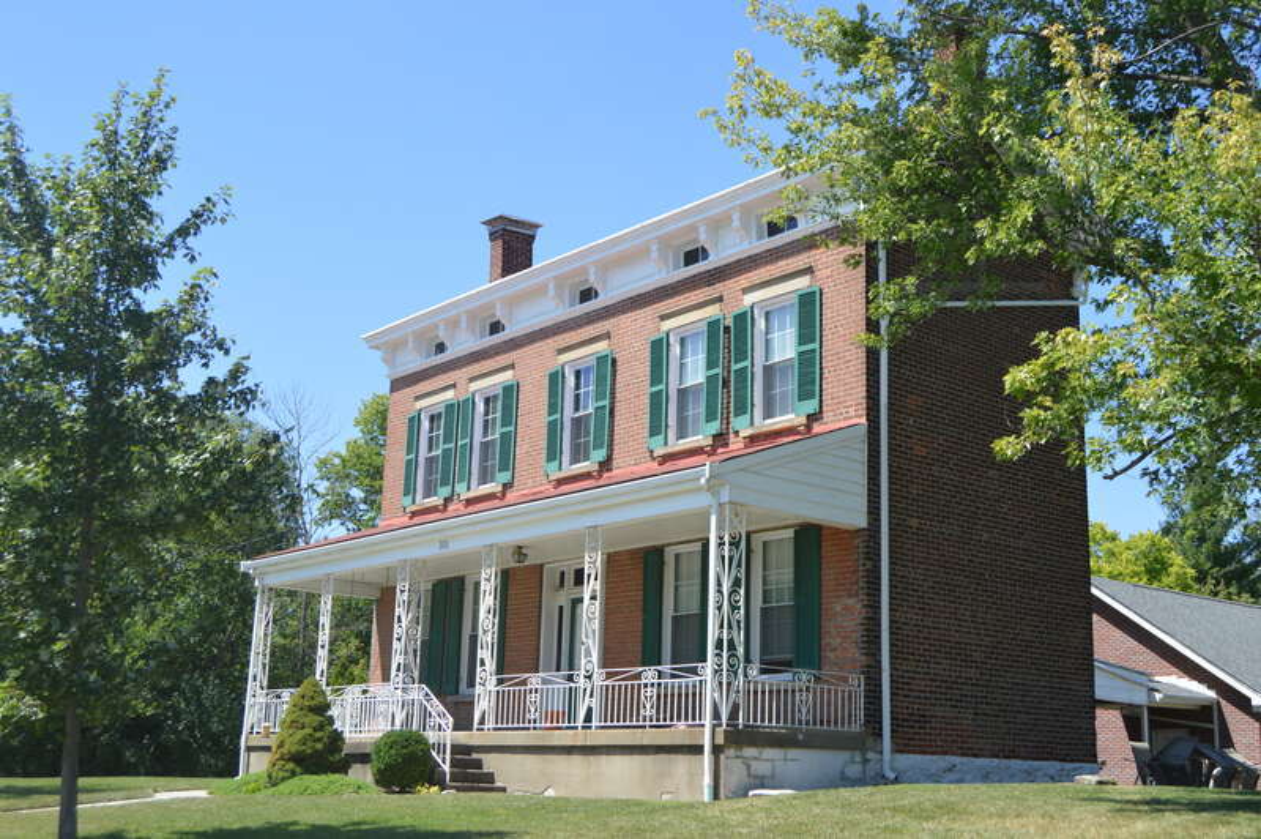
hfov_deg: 46.4
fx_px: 1470
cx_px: 630
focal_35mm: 42
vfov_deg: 31.8
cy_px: 420
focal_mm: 28
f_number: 7.1
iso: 100
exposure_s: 1/200
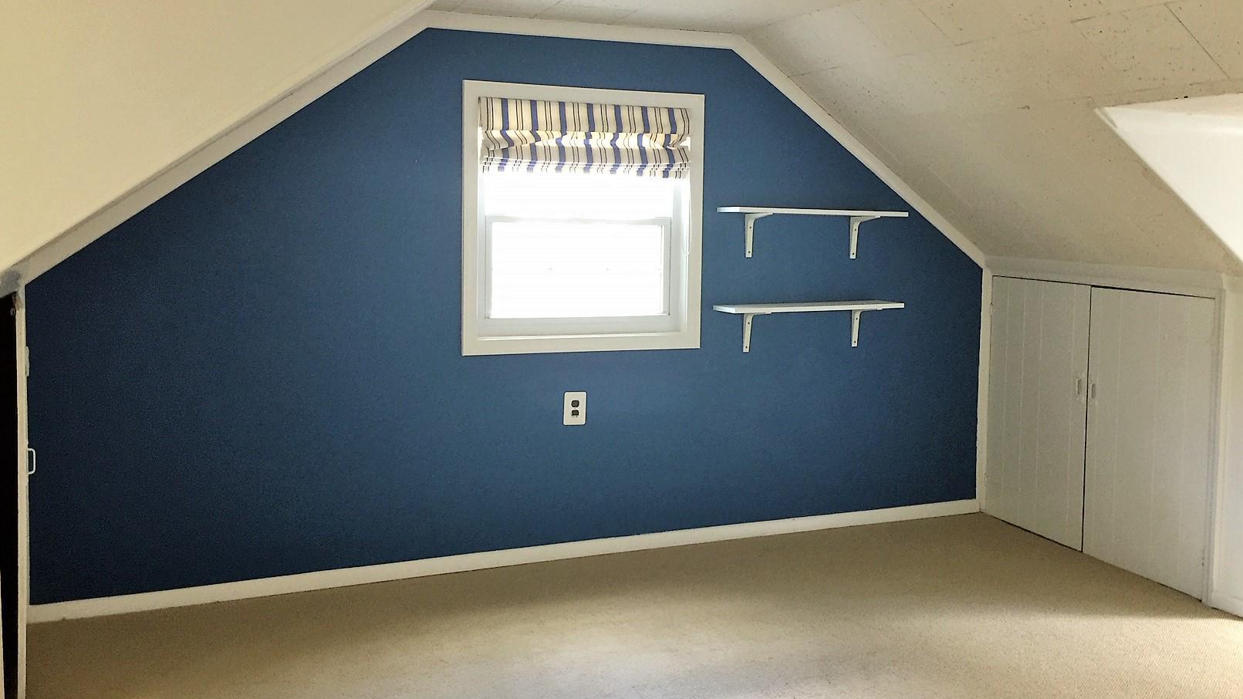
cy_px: 302
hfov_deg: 61.0
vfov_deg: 36.6
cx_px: 617
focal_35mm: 32
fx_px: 1055
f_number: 2.2
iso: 125
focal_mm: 4.15
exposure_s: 1/10
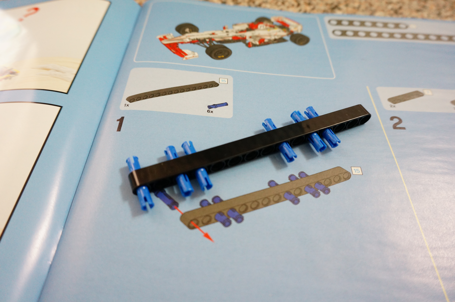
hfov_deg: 67.4
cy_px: 151
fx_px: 341
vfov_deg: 47.8
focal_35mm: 27
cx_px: 228
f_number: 4
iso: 1600
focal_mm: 18
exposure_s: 1/30
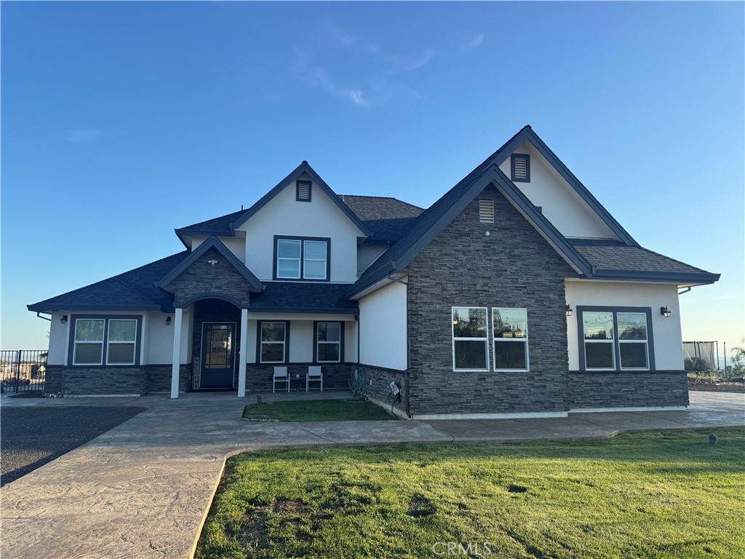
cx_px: 372
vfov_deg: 56.8
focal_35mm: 24
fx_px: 517
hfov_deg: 71.6
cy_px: 280
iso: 80
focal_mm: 6.76
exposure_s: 1/1767
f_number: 1.78
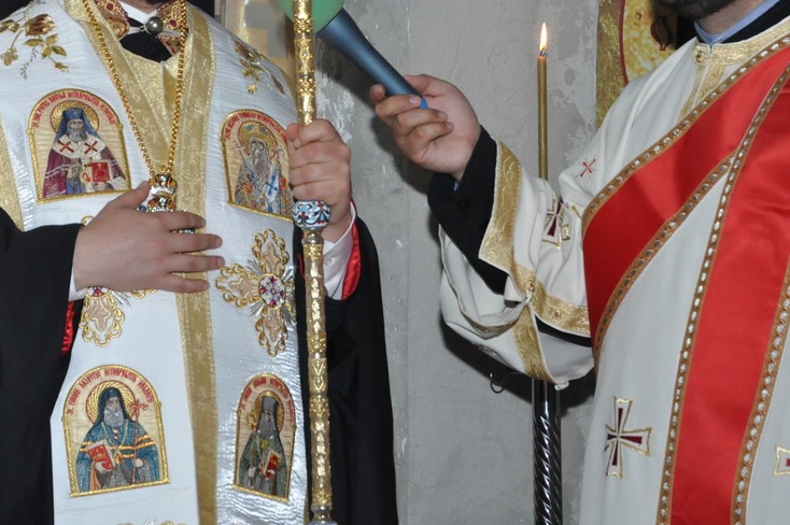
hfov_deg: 13.5
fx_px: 3333
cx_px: 365
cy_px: 124
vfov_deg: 9.0
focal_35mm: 152
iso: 1600
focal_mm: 62
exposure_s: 1/160
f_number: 7.1
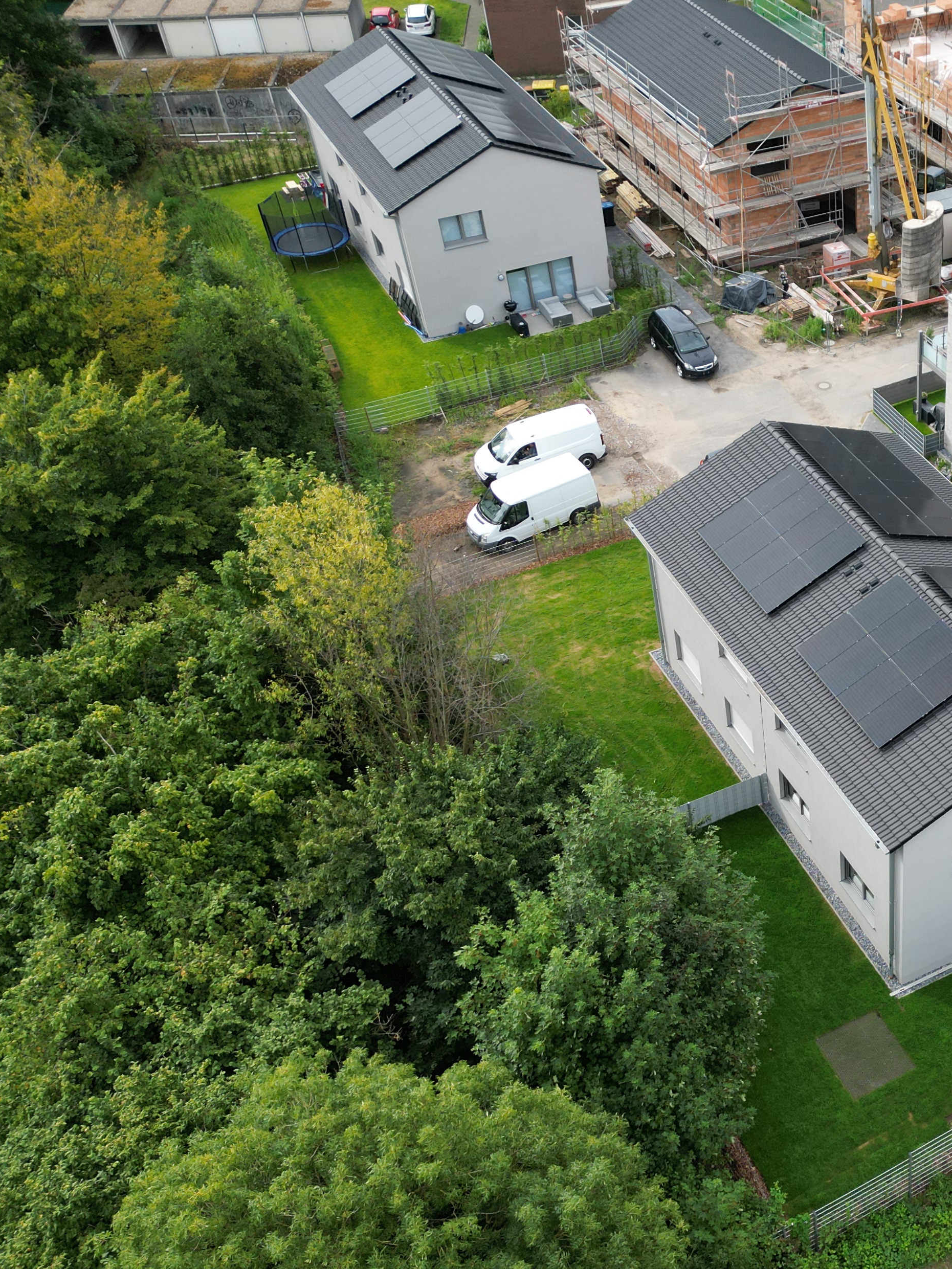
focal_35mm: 39
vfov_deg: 47.6
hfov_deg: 34.1
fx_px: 1430
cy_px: 753
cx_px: 911
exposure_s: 1/1000
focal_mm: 6.72
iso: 130
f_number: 1.7
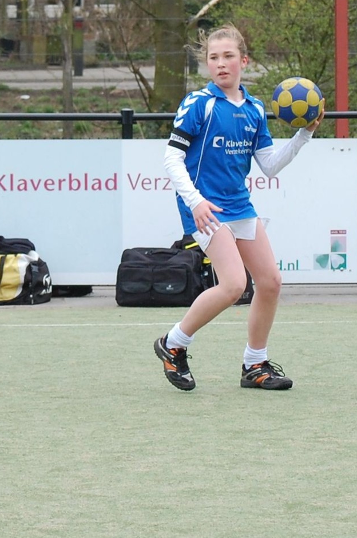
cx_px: 170
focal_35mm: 98
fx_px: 1462
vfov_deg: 20.8
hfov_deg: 13.9
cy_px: 257
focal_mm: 60
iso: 400
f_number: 5.6
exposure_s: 1/500
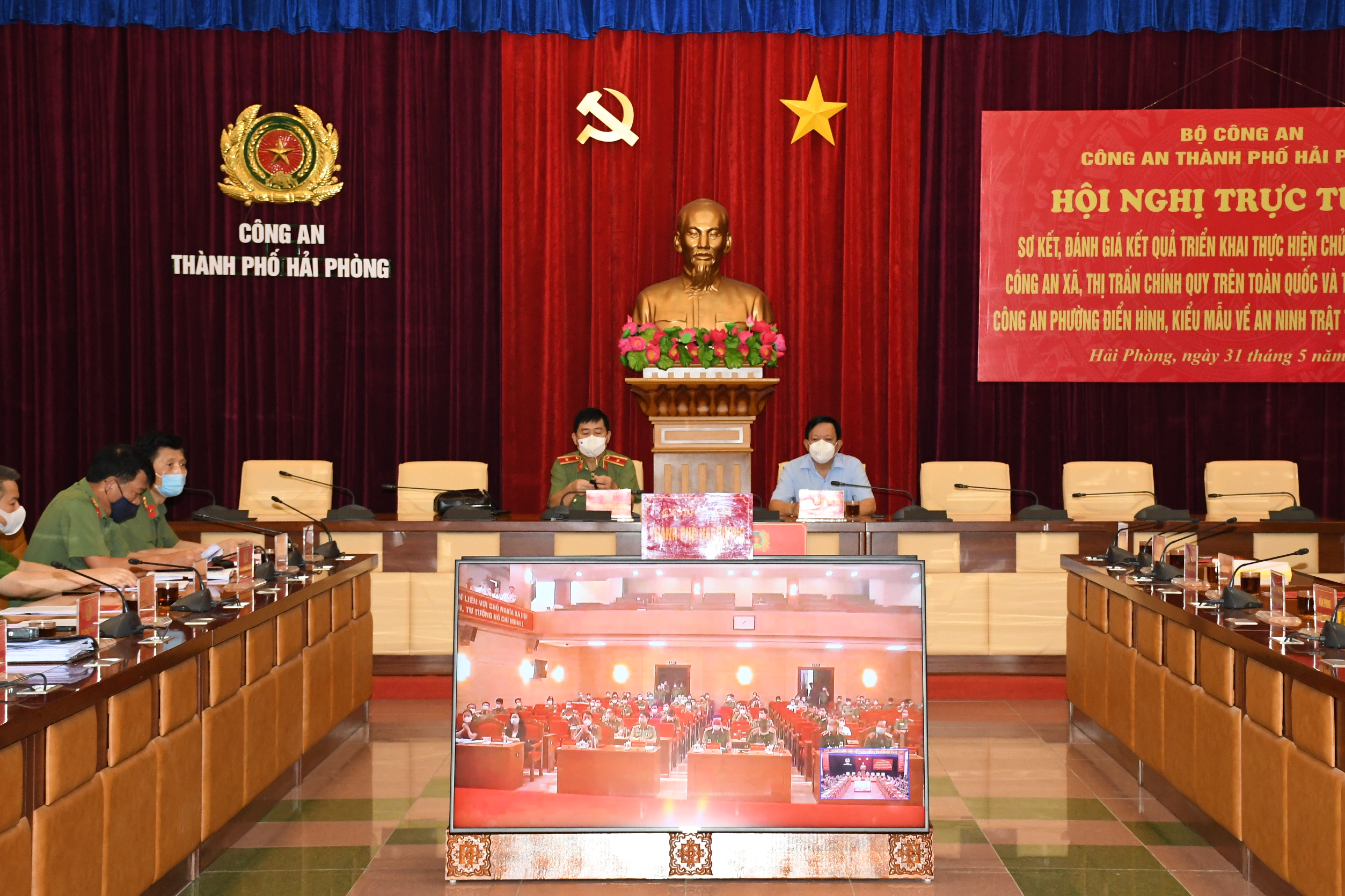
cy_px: 452
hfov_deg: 28.8
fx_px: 2615
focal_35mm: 70
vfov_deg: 19.5
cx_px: 743
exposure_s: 1/200
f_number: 6.3
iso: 2500
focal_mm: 42
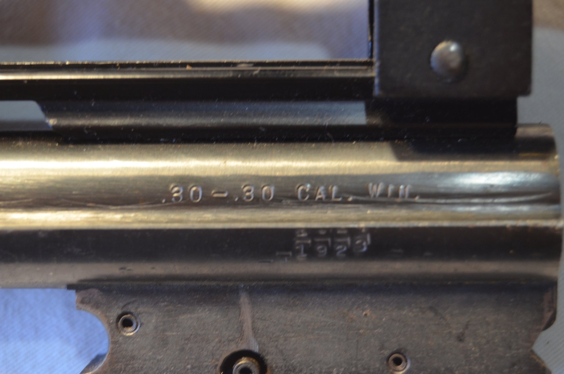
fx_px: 1290
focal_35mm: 82
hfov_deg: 24.7
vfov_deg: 16.5
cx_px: 282
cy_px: 187
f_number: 5.6
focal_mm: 55
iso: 800
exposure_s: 1/50
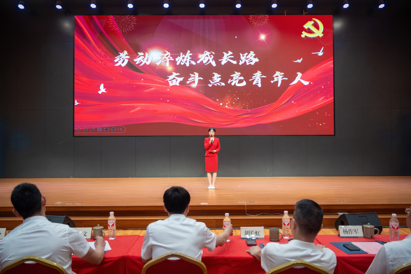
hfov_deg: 60.3
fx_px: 354
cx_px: 206
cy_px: 137
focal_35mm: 31
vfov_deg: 42.3
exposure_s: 1/160
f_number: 4
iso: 640
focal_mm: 31
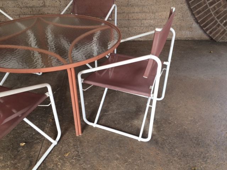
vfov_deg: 48.2
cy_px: 85
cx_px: 114
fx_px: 190
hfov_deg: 61.7
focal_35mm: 29
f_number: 2.2
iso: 32
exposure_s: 1/149
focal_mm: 4.15
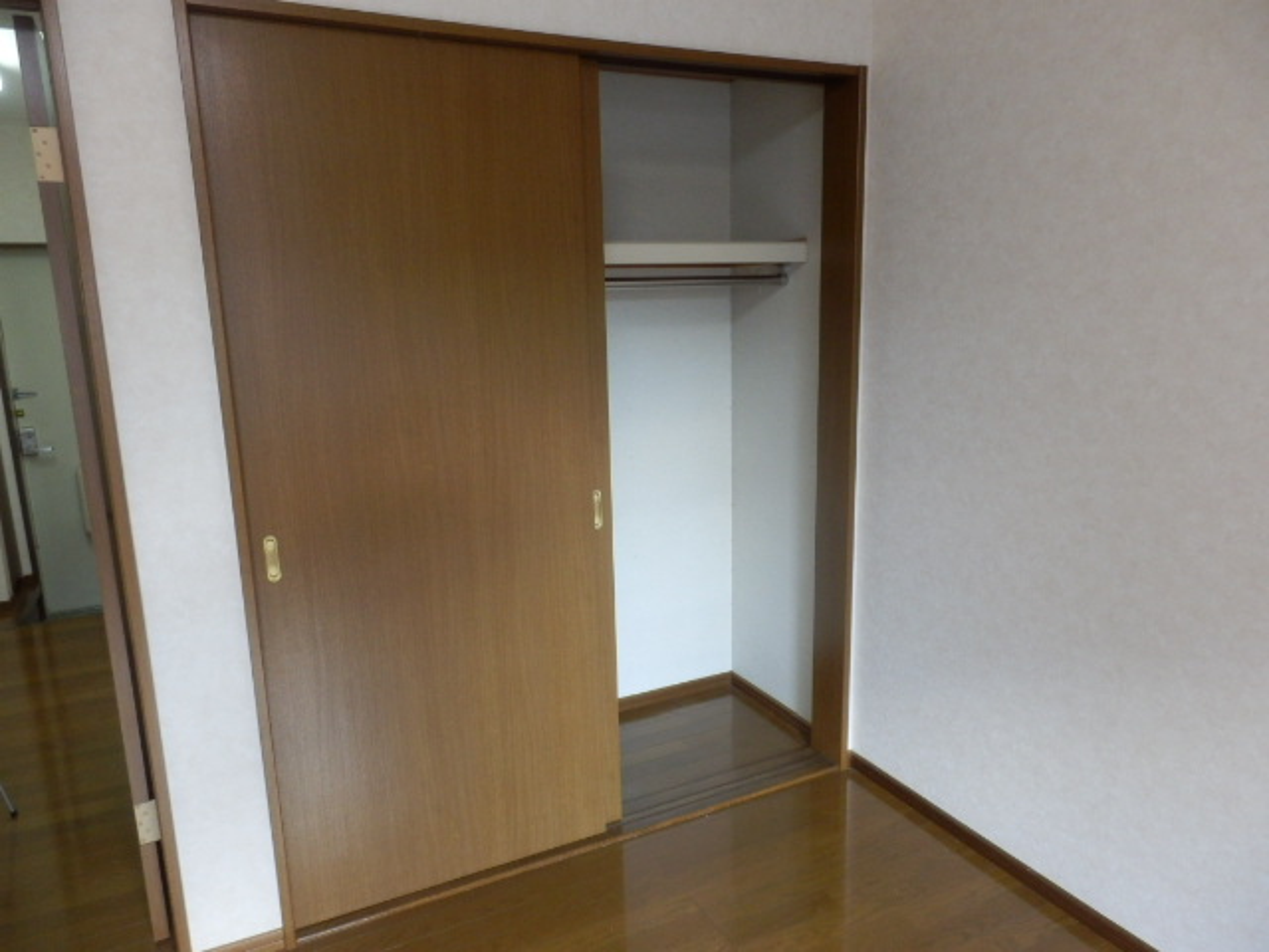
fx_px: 880
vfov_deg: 56.8
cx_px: 634
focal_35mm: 24
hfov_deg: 71.6
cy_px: 476
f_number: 3
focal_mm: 4.2
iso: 320
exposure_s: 1/30
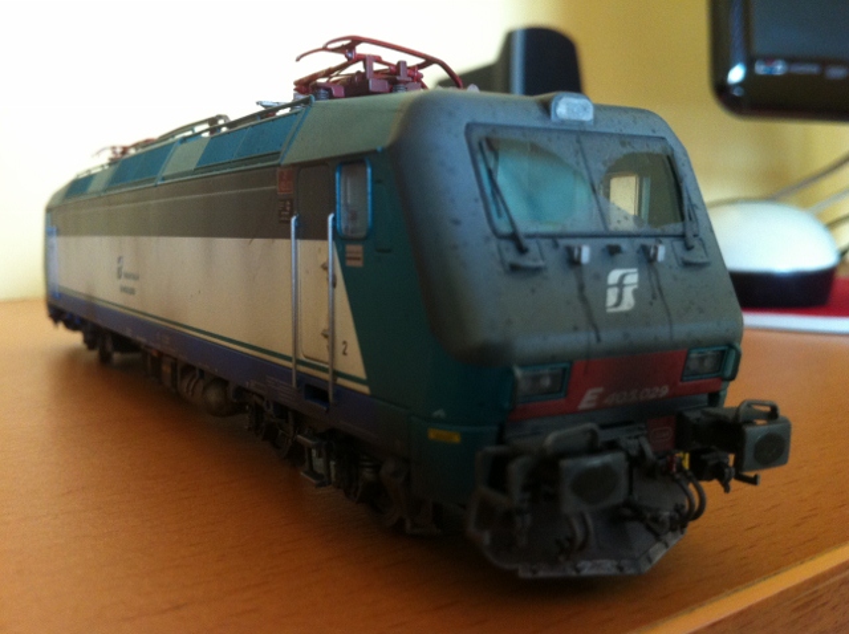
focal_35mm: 35
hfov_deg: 52.7
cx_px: 424
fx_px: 857
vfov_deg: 40.6
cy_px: 317
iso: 160
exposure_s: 1/15
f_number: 2.8
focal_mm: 3.85
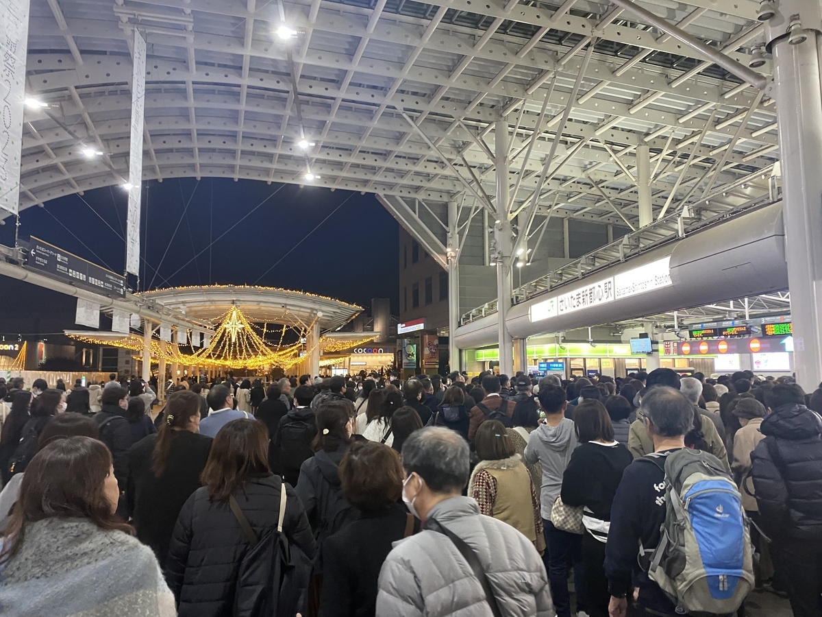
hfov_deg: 67.3
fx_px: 617
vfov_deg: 53.1
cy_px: 308
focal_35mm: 26
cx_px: 411
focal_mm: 4.25
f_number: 1.8
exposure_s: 1/50
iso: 250
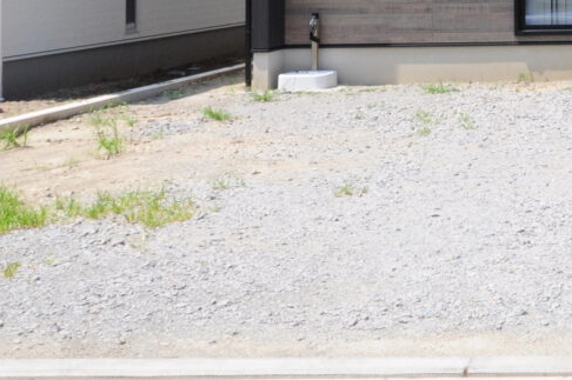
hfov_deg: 23.9
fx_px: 1175
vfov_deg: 17.3
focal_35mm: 74
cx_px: 752
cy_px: -103
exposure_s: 1/350
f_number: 13
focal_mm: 14
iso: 500
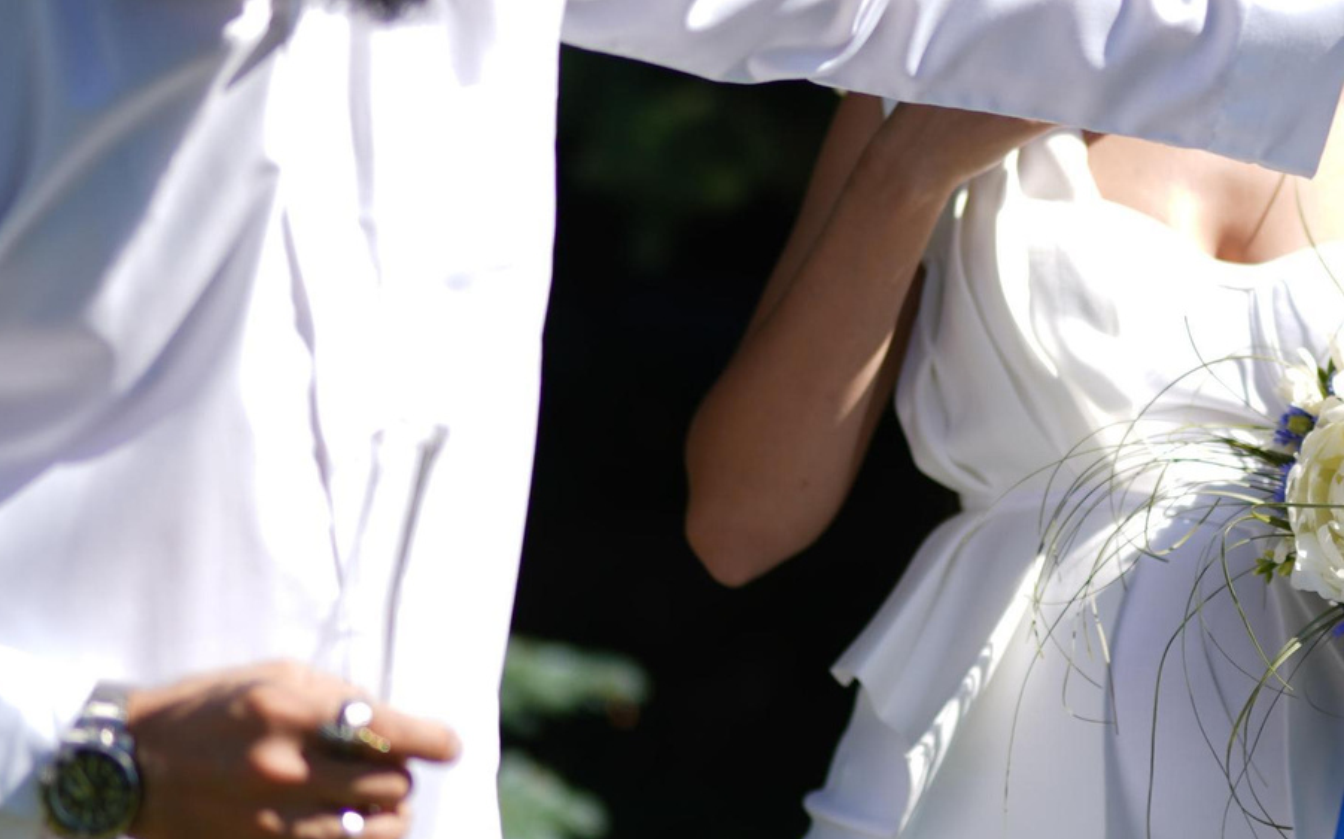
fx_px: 9007
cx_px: 1463
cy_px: 194
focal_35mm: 246
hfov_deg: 8.5
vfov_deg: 5.3
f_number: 1.4
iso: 50
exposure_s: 1/3200
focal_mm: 85
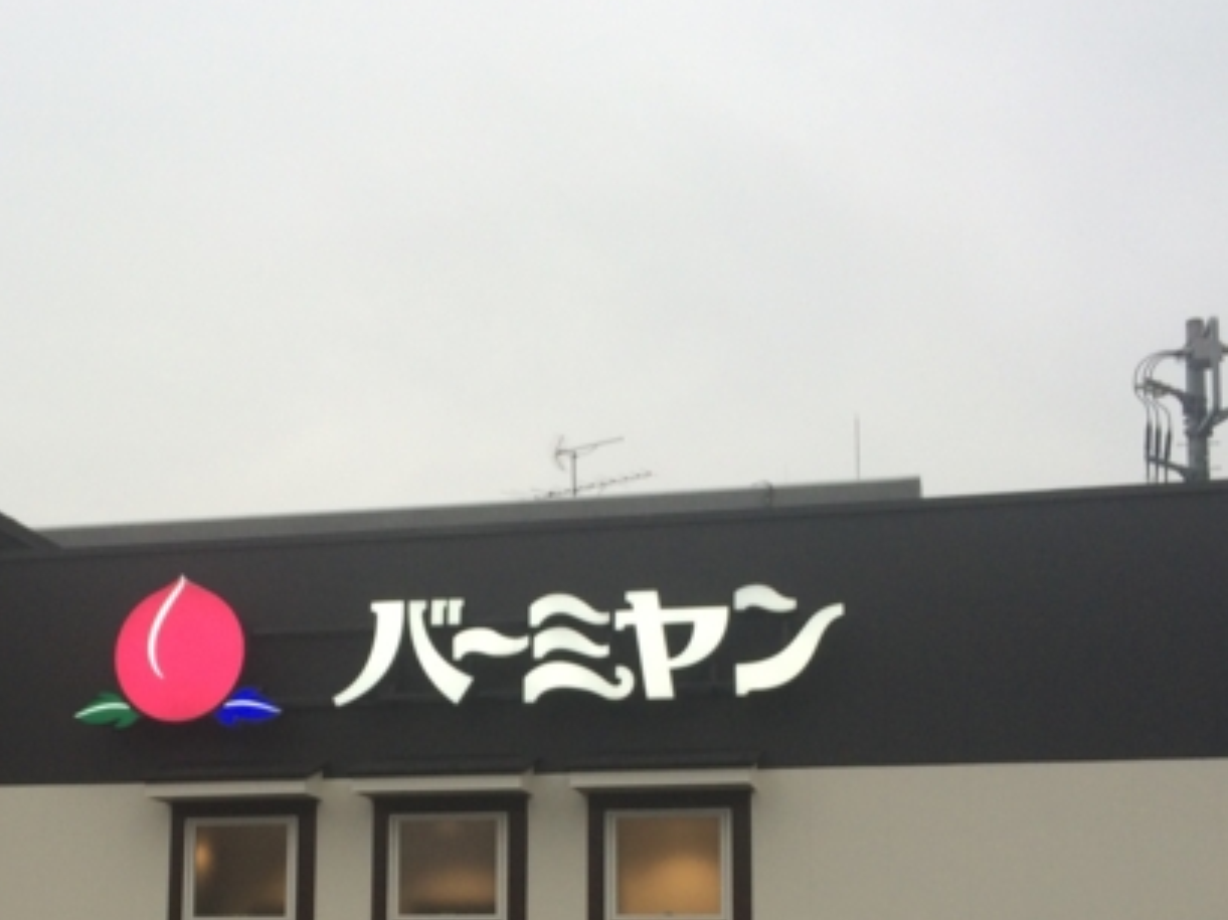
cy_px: 742
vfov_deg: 25.2
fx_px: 2021
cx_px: 437
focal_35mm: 57
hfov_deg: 33.6
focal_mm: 4.15
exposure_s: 1/165
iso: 32
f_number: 2.2
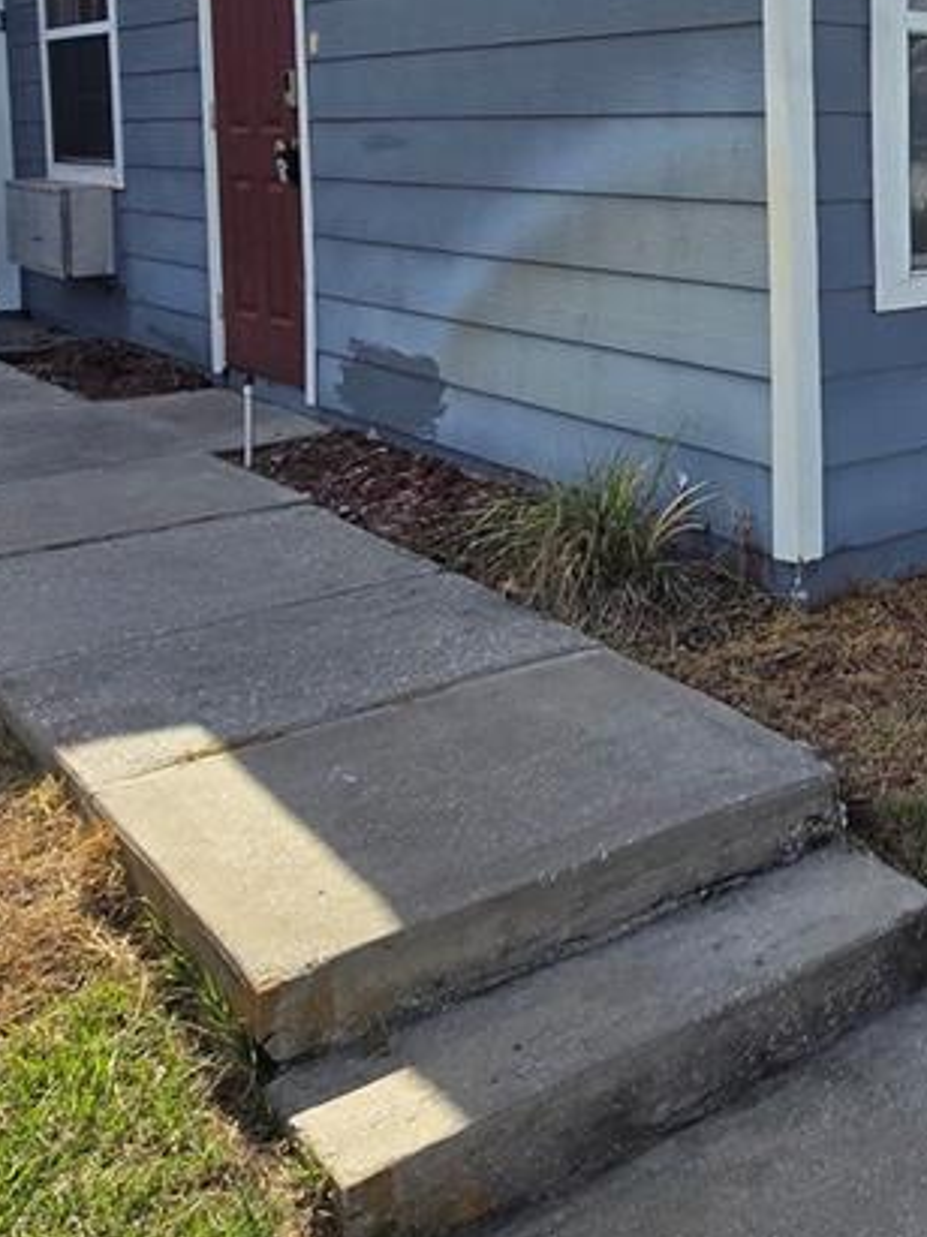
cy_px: 217
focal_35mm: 38
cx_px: 1144
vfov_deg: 46.0
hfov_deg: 31.0
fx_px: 1358
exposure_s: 1/2775
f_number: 2.2
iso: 50
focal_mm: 2.2
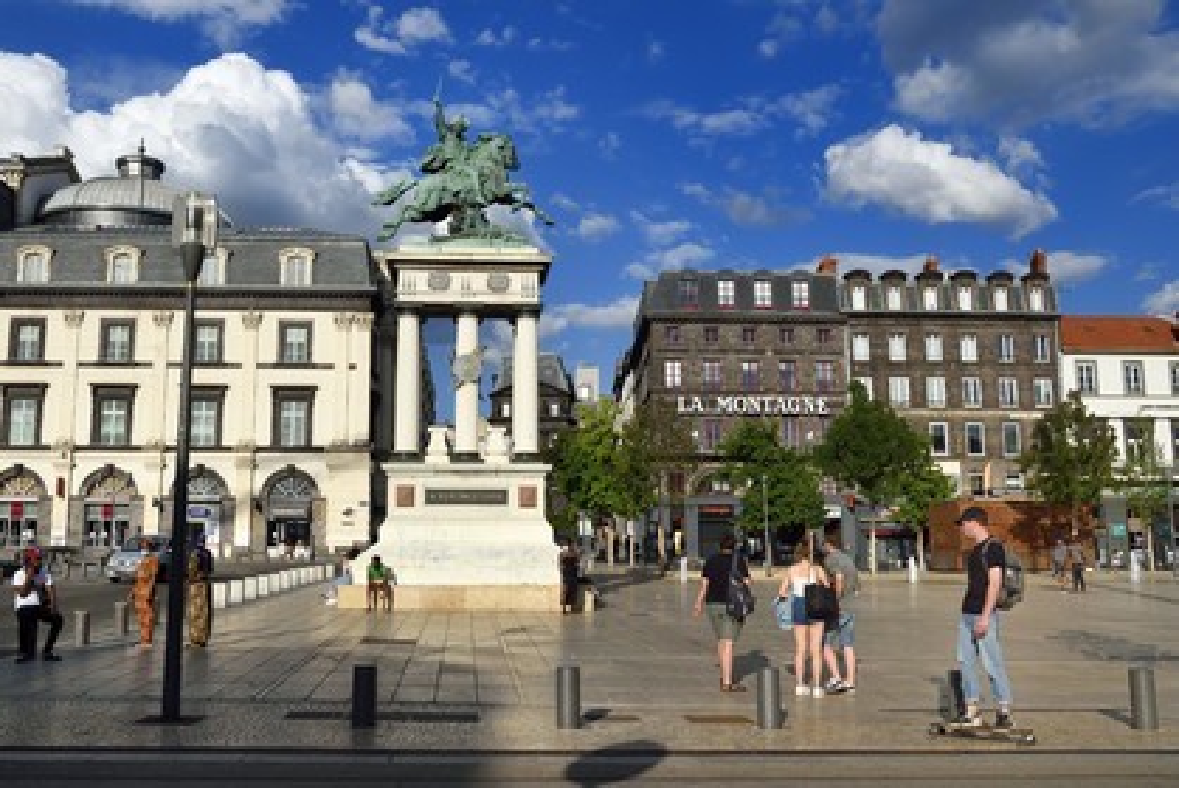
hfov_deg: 61.9
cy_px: 394
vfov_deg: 43.7
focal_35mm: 30
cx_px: 590
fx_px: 983
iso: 200
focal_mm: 30
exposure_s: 1/250
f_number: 16
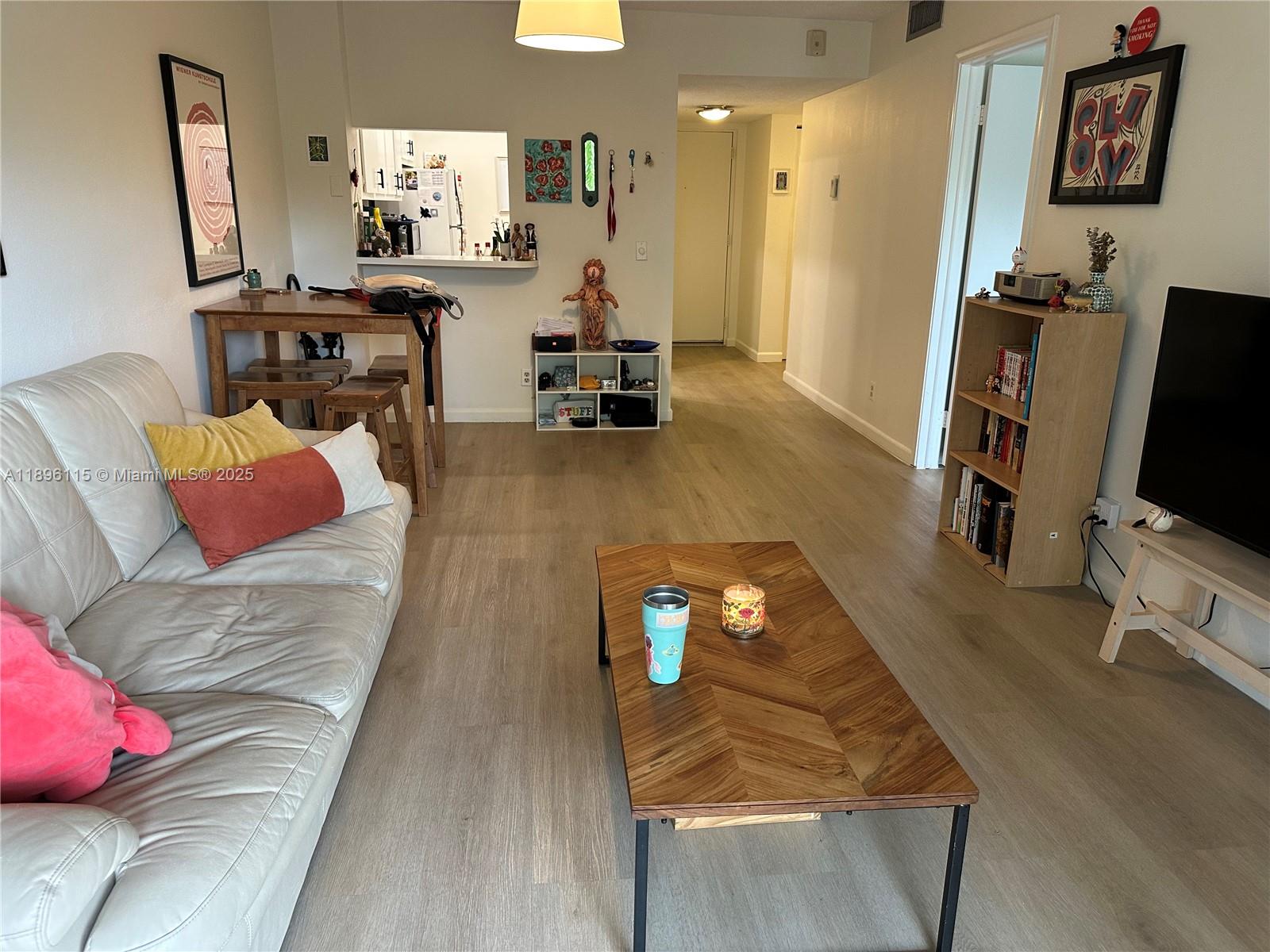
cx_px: 635
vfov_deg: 56.8
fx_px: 881
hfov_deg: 71.6
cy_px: 476
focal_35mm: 24
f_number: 1.78
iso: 250
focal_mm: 6.86
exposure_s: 1/57
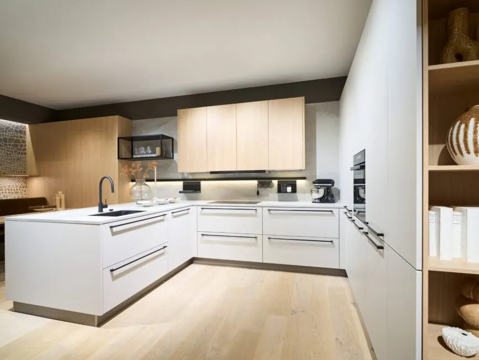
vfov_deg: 74.7
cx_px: 247
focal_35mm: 17
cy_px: 179
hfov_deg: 91.0
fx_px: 235
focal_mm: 15
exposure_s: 1/3.33
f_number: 8
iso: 160
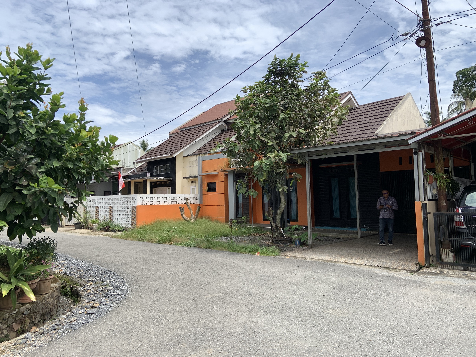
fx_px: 358
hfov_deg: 67.3
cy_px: 178
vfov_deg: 53.1
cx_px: 238
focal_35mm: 26
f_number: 1.8
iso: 25
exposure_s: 1/2160
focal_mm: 4.25
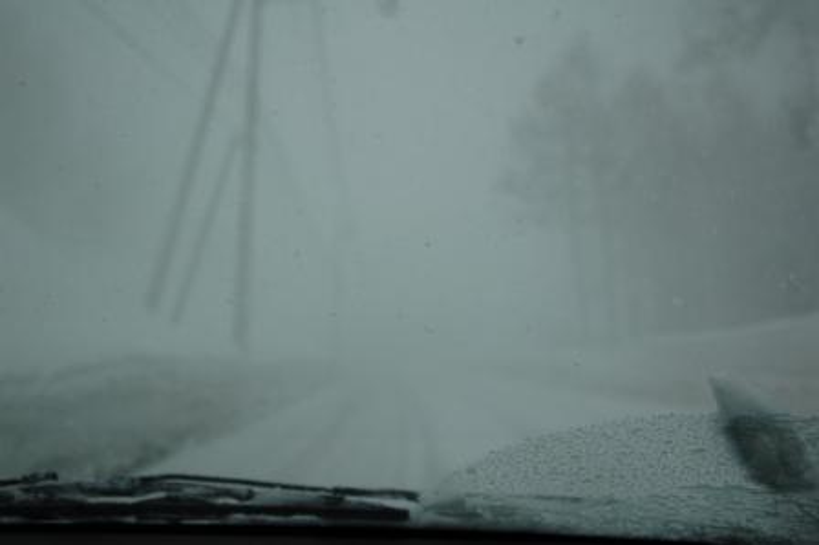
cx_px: 410
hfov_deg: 46.4
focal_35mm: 42
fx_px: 955
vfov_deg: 31.8
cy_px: 272
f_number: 3.3
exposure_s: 1/1250
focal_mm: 28
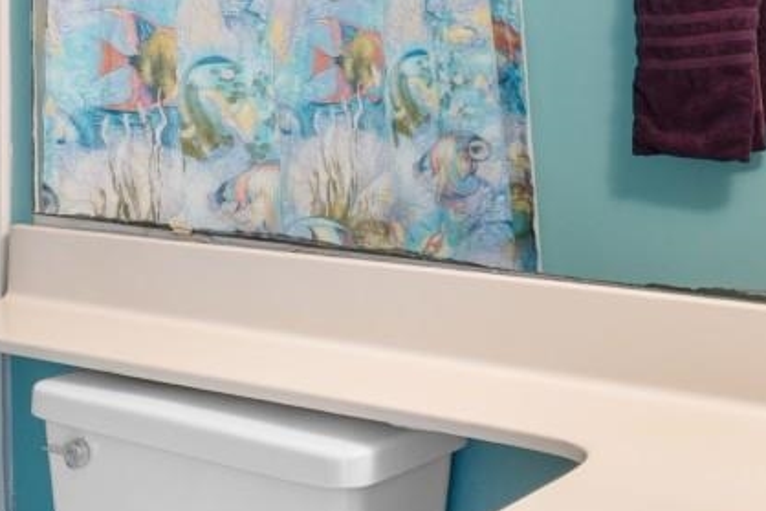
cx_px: 299
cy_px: -40
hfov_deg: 32.3
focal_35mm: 62
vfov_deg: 20.9
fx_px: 1320
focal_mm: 11
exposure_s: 1/6
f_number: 4.8
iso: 100
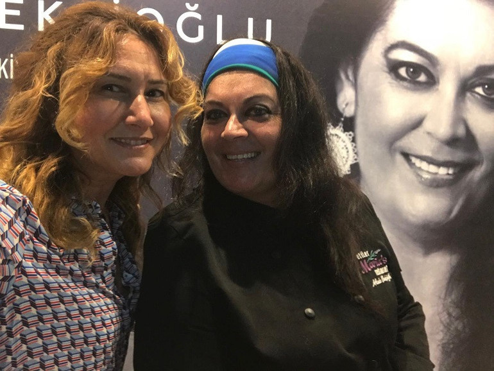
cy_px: 186
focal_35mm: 32
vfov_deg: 44.2
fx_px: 457
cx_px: 247
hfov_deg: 56.8
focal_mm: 2.87
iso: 125
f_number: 2.2
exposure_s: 1/33
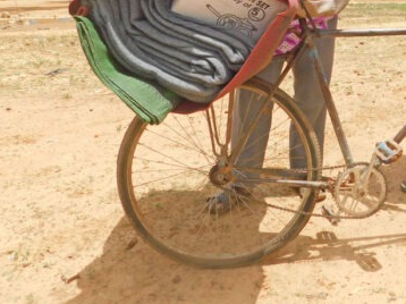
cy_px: 36
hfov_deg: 40.3
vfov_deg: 30.8
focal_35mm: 45
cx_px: 329
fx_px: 527
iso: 125
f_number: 3
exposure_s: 1/1000
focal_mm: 4
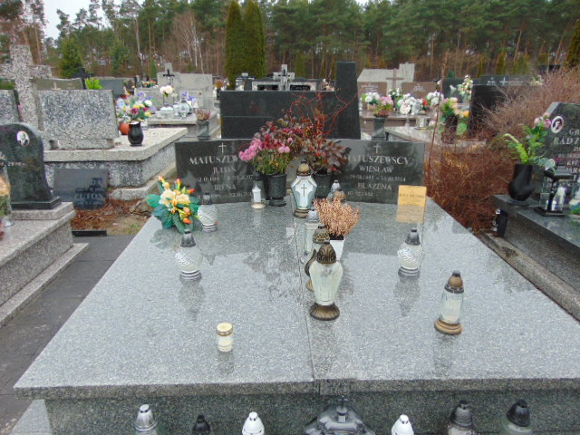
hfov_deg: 69.4
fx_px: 419
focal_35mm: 25
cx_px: 290
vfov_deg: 54.9
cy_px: 218
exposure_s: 1/60
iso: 80
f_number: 3
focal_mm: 4.5
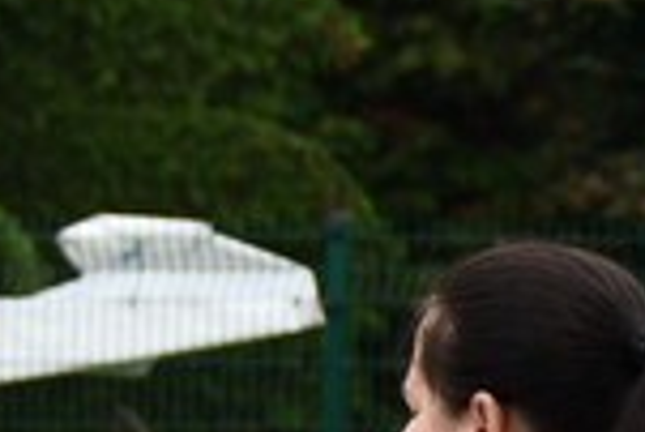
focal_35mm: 630
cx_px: -1140
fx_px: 11298
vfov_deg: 2.2
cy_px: 434
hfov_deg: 3.2
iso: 100
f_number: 5.6
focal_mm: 62
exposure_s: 1/250
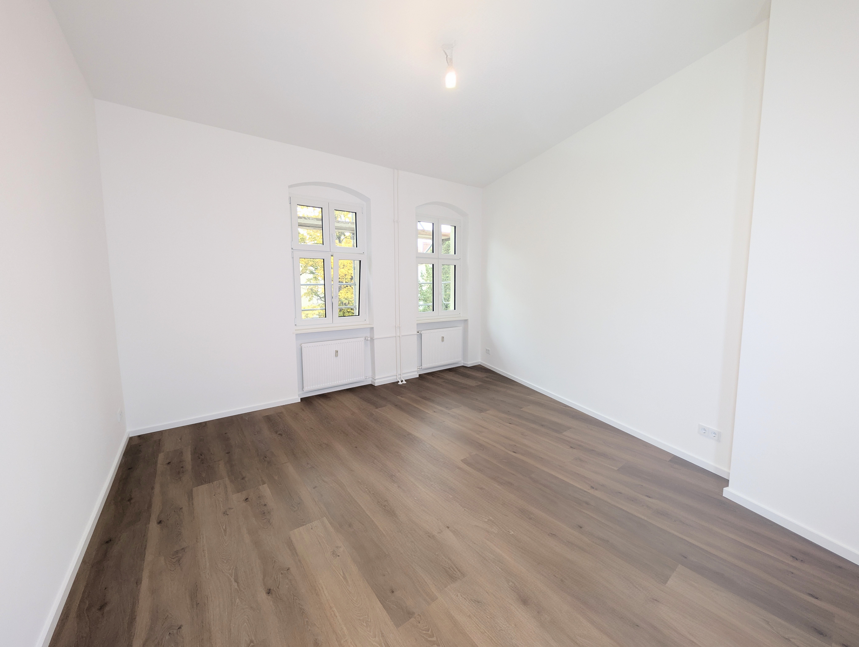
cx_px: 430
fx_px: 298
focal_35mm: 12
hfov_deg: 110.5
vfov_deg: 94.6
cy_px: 324
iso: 54
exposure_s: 1/30.5
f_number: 1.7
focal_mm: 2.02
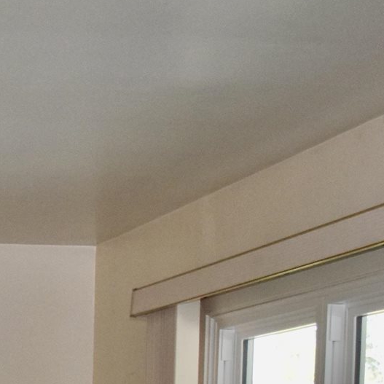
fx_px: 1494
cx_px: -305
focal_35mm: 119
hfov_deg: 13.2
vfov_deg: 13.4
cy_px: 655
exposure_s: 1/125
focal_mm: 16
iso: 800
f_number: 5.6
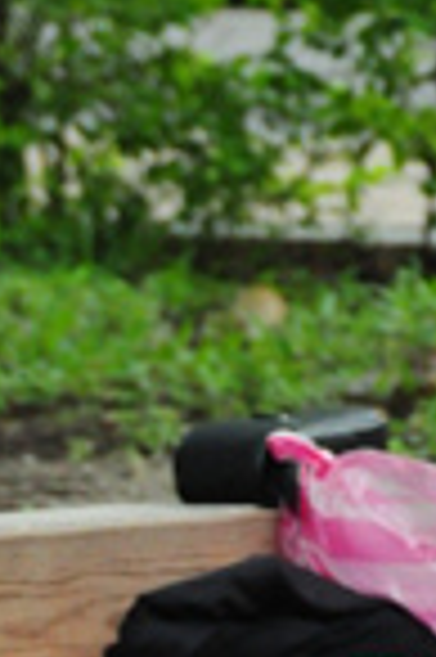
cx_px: 656
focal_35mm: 1233
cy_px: -104
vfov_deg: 1.7
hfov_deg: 1.1
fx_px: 22451
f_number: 5.6
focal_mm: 200
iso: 1600
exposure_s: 1/640
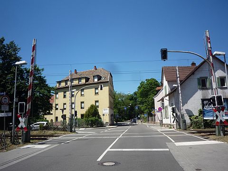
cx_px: 114
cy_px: 86
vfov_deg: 44.2
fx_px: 211
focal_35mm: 32
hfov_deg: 56.8
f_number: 5.6
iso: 100
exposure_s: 1/400
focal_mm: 5.2
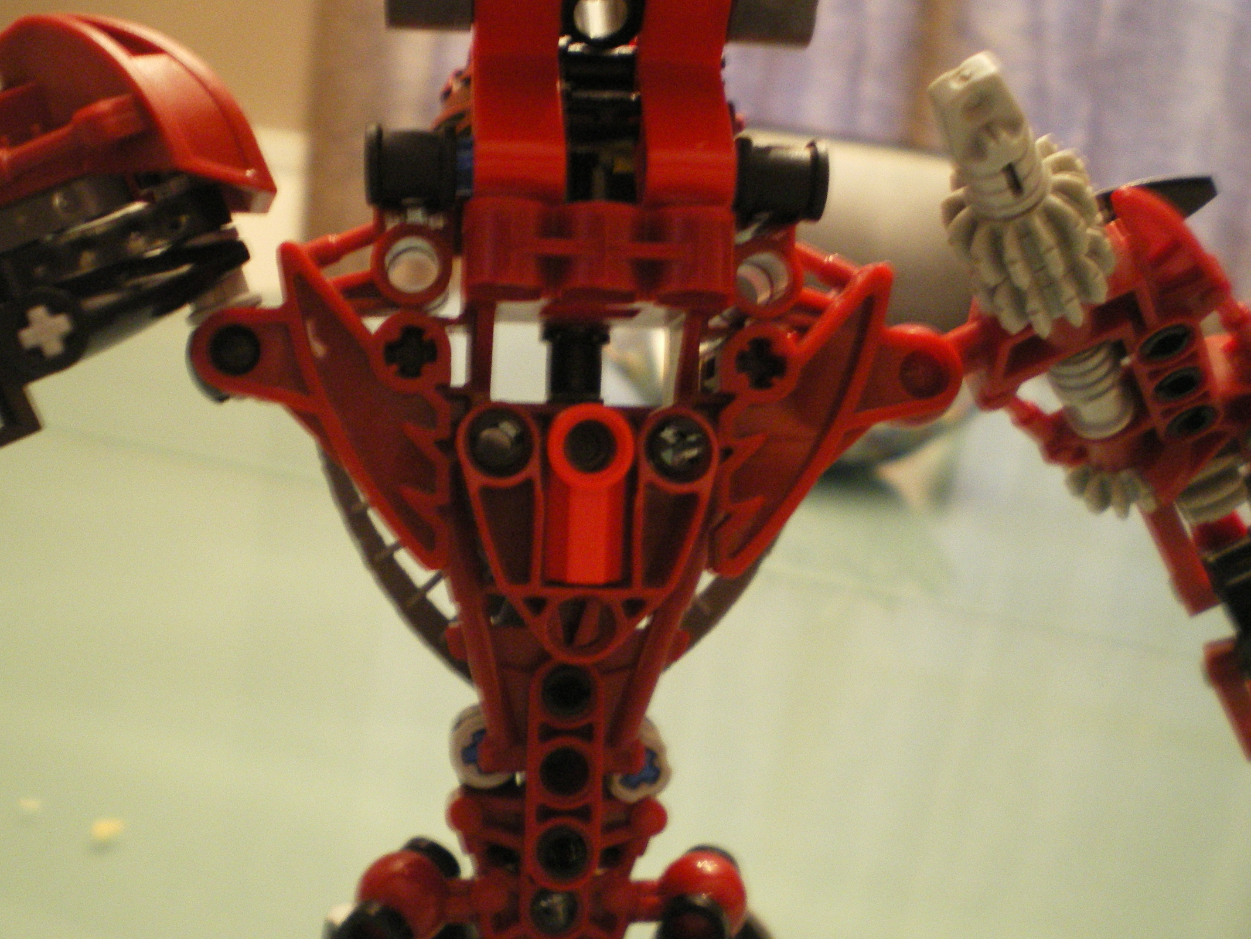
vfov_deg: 35.1
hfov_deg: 45.7
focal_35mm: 41
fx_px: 1482
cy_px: 474
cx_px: 584
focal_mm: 6.3
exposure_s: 1/6
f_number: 3.1
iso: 400
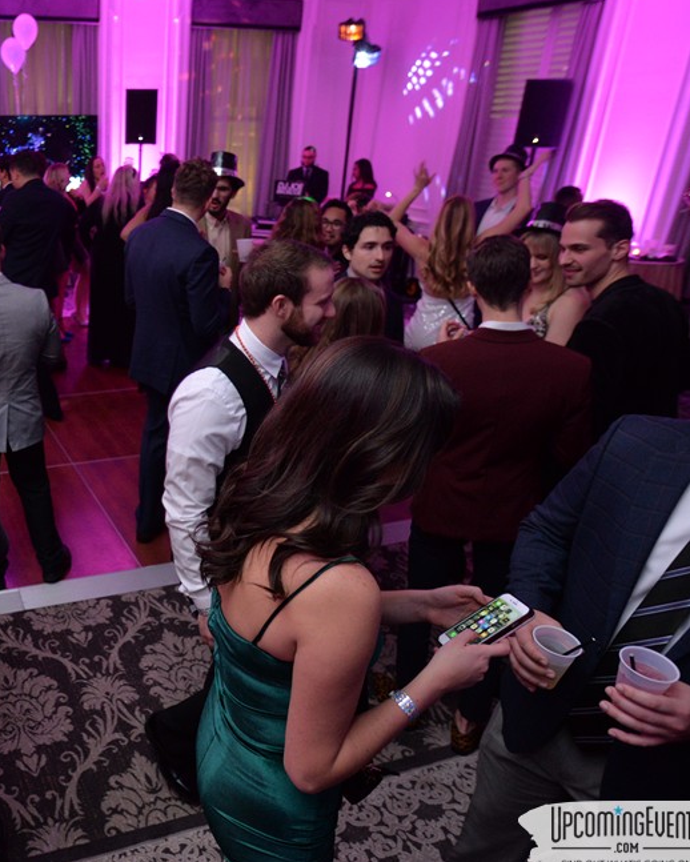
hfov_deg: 45.6
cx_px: 77
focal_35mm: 29
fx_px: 740
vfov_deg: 60.4
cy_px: 428
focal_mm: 20
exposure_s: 1/40
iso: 2000
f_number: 3.5
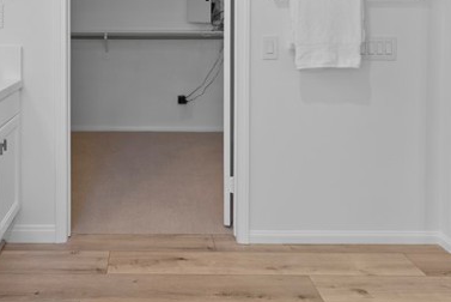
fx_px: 476
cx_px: 139
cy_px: 27
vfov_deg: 33.2
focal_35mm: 38
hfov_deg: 49.5
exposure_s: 1/15
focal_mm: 14
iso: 500
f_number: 9
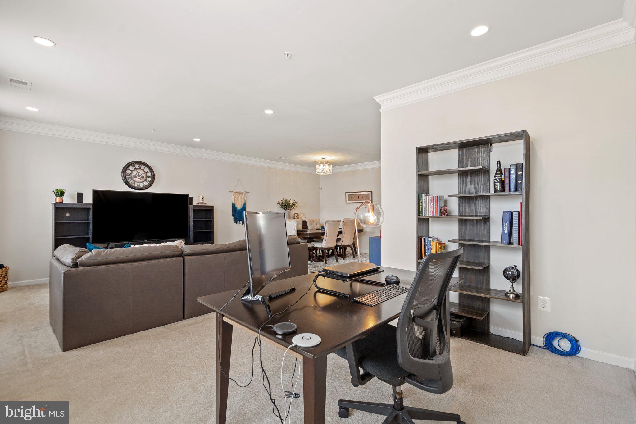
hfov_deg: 96.7
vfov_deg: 73.7
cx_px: 318
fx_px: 283
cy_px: 212
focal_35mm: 16
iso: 400
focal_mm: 16
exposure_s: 1/5
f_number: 8
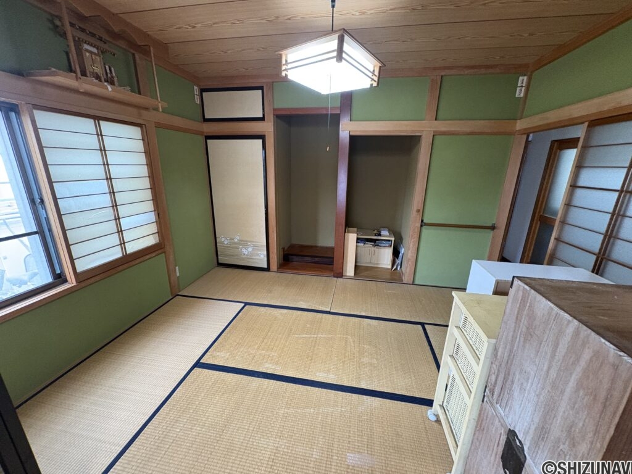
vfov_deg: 85.7
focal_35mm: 14
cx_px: 316
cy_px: 237
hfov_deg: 102.1
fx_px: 256
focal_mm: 2.22
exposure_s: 1/60
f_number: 2.2
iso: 640
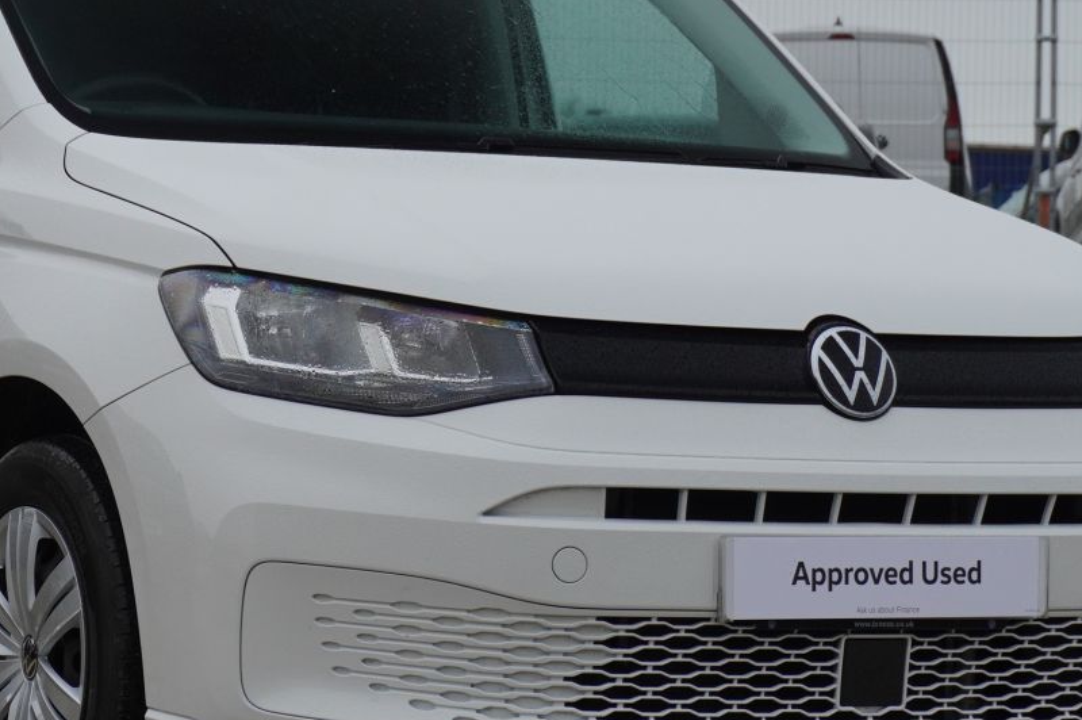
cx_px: 314
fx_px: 4144
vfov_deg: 9.9
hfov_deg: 14.8
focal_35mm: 138
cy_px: 282
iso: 640
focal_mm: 46
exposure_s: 1/200
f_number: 5.6
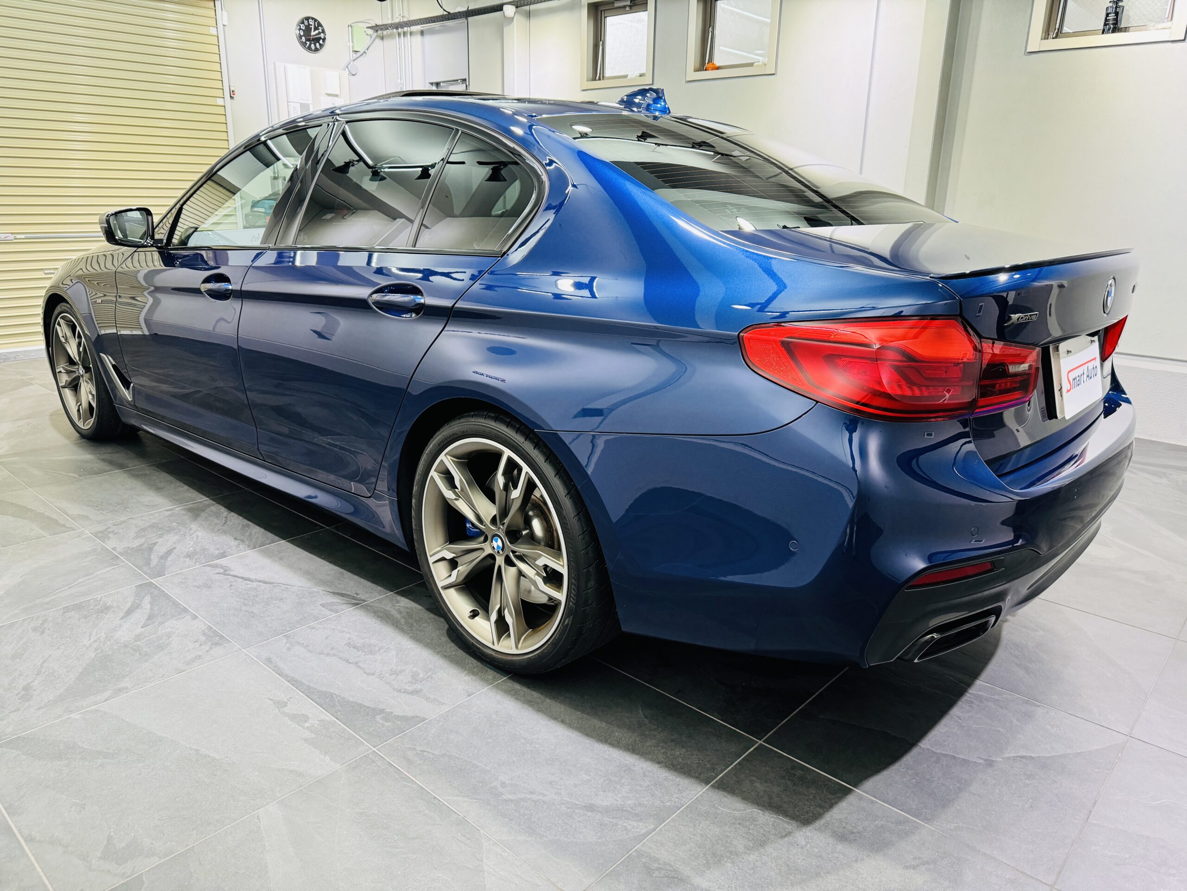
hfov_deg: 71.6
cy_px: 446
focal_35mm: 24
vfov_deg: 56.8
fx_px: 823
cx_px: 594
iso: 250
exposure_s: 1/50
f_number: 1.78
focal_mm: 6.86
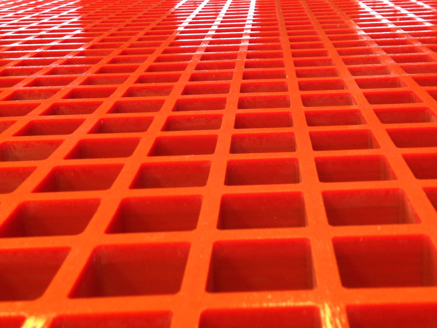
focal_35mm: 33
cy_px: 164
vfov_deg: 42.9
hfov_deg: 55.4
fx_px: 417
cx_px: 218
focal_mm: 4.12
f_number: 2.4
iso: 80
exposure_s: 1/20
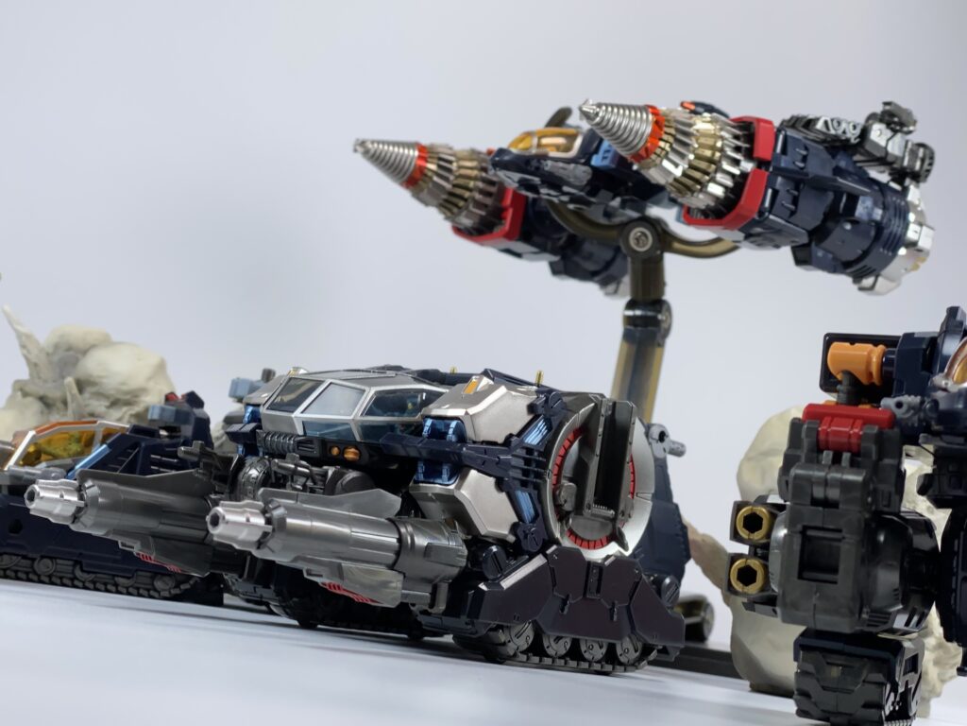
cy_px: 363
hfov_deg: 31.2
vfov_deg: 23.7
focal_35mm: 62
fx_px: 1732
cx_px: 484
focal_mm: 6
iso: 32
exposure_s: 1/122
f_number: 2
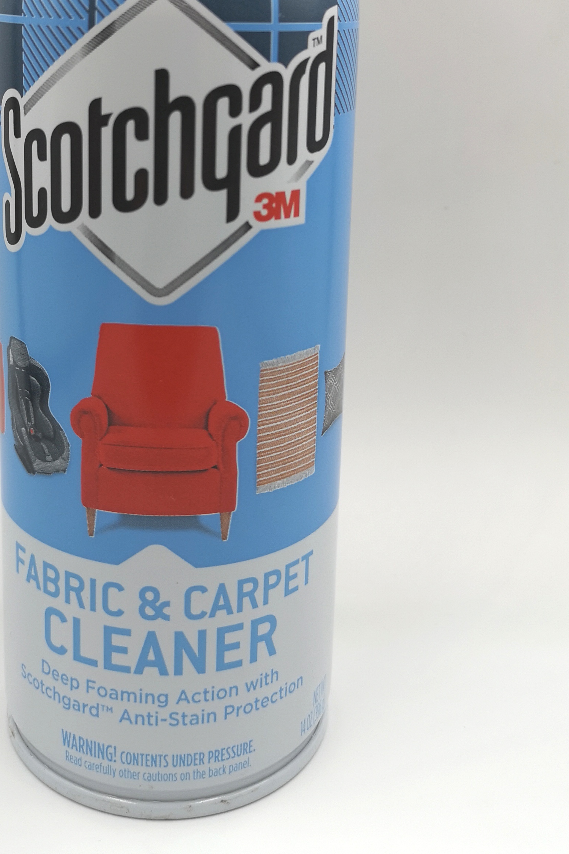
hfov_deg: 30.4
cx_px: 222
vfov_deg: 42.8
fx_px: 1043
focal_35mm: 44
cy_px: 193
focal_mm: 5.58
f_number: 1.8
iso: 64
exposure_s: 1/120
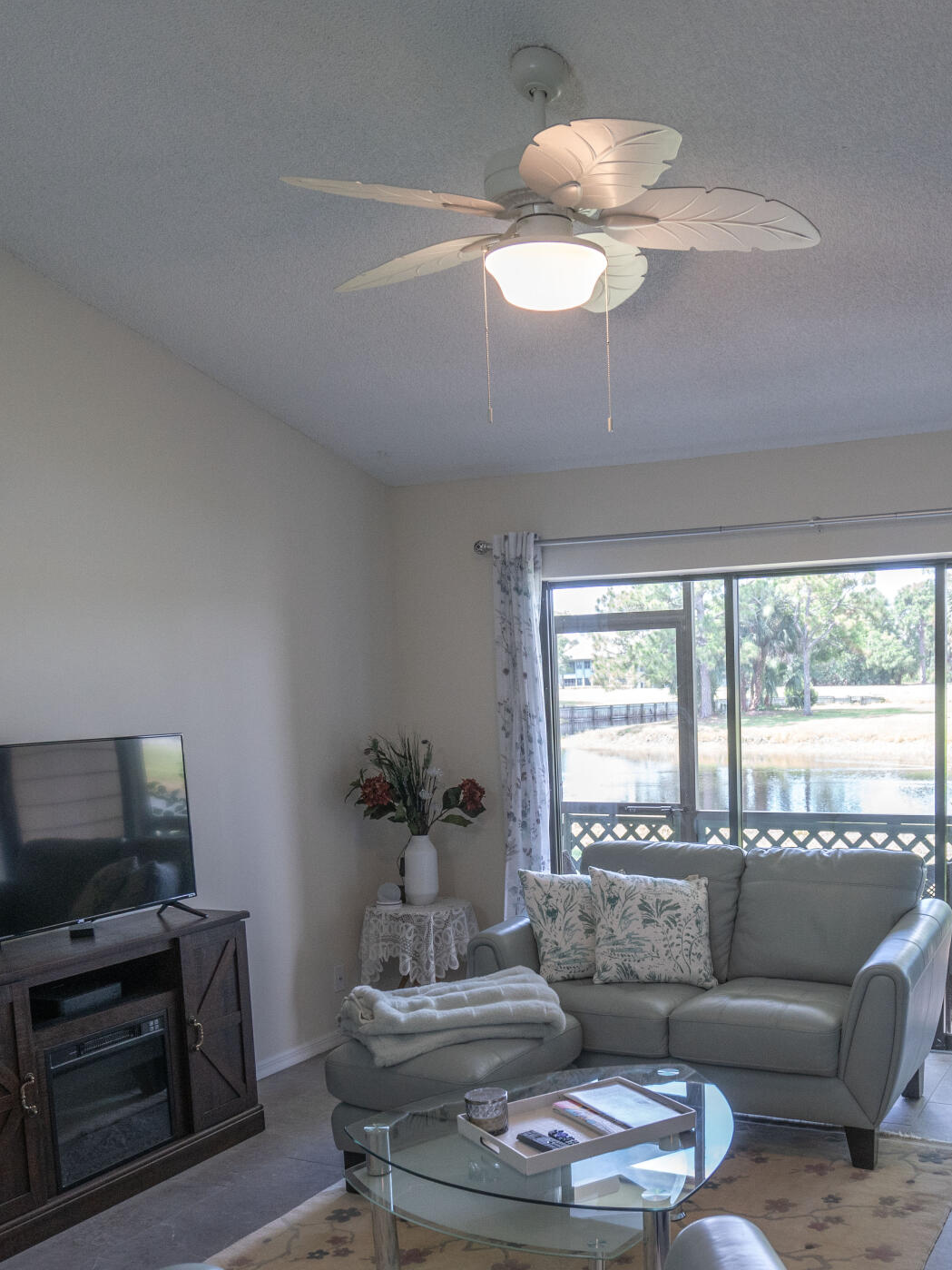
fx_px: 1210
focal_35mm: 33
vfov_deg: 54.4
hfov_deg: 42.1
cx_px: 672
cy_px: 835
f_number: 4
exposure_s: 1/160
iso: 800
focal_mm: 16
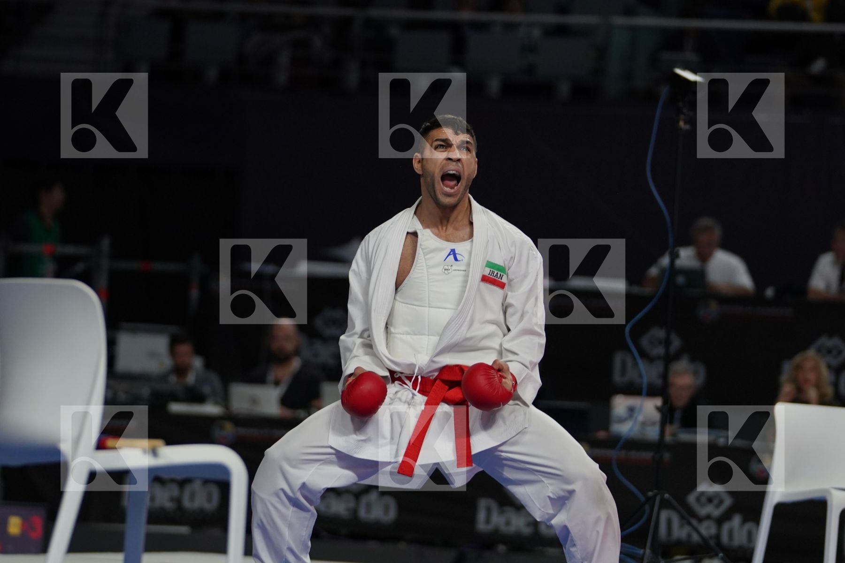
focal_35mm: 207
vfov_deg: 6.6
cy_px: 282
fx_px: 4858
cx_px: 422
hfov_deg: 9.9
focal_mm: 138
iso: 1000
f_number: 2.8
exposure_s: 1/1000
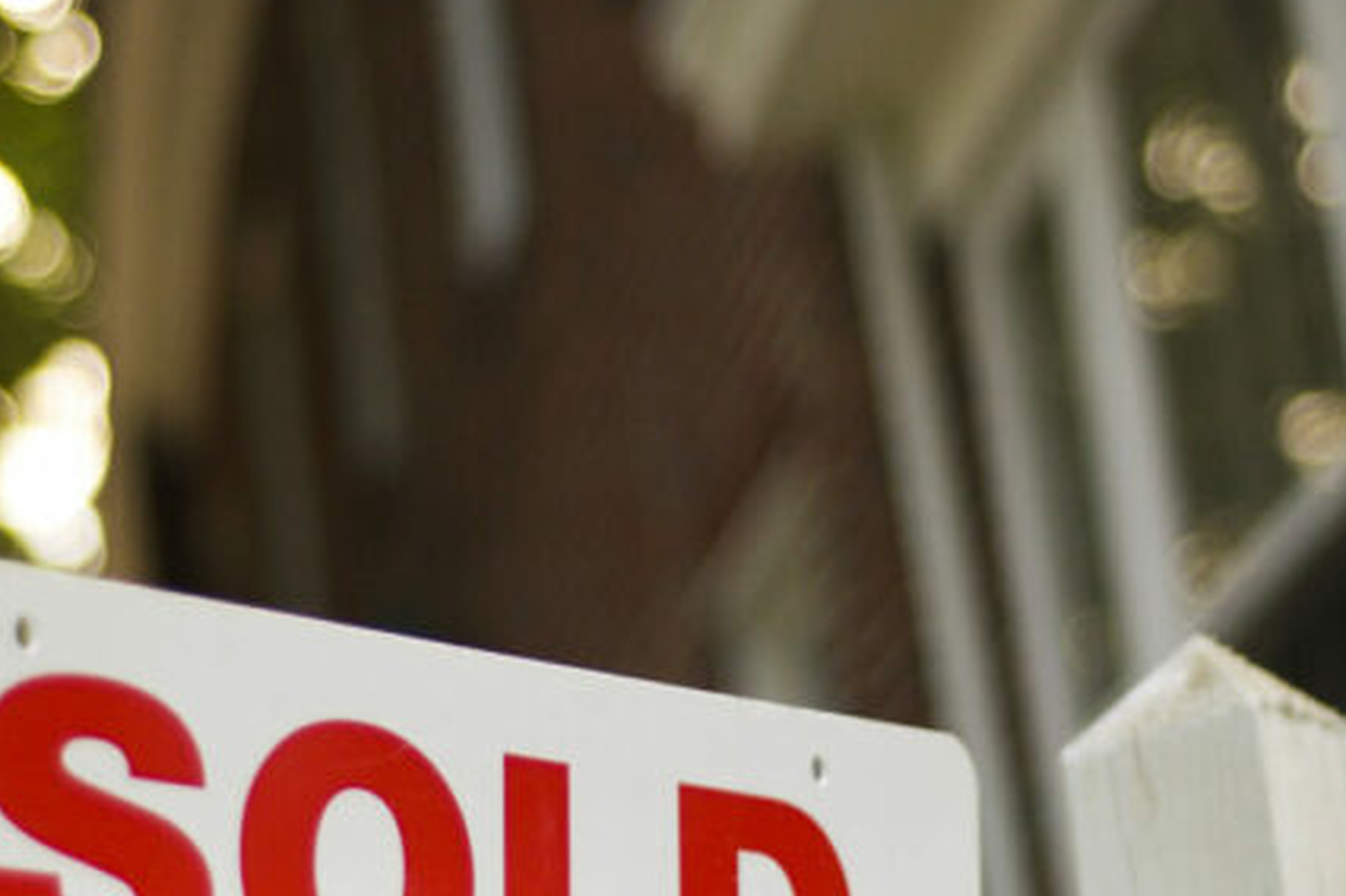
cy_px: 666
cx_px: 504
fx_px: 4746
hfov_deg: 16.1
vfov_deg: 10.8
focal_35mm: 127
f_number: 1.8
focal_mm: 50
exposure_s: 1/1250
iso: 400
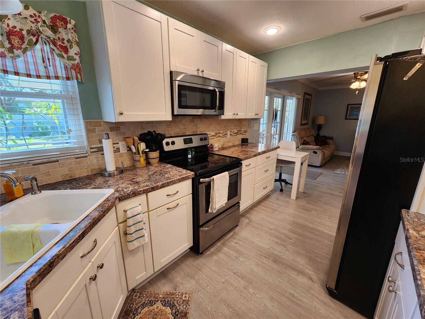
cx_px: 212
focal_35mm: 13
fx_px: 160
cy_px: 160
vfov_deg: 89.9
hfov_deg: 106.2
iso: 160
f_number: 2.2
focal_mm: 2.2
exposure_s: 1/60
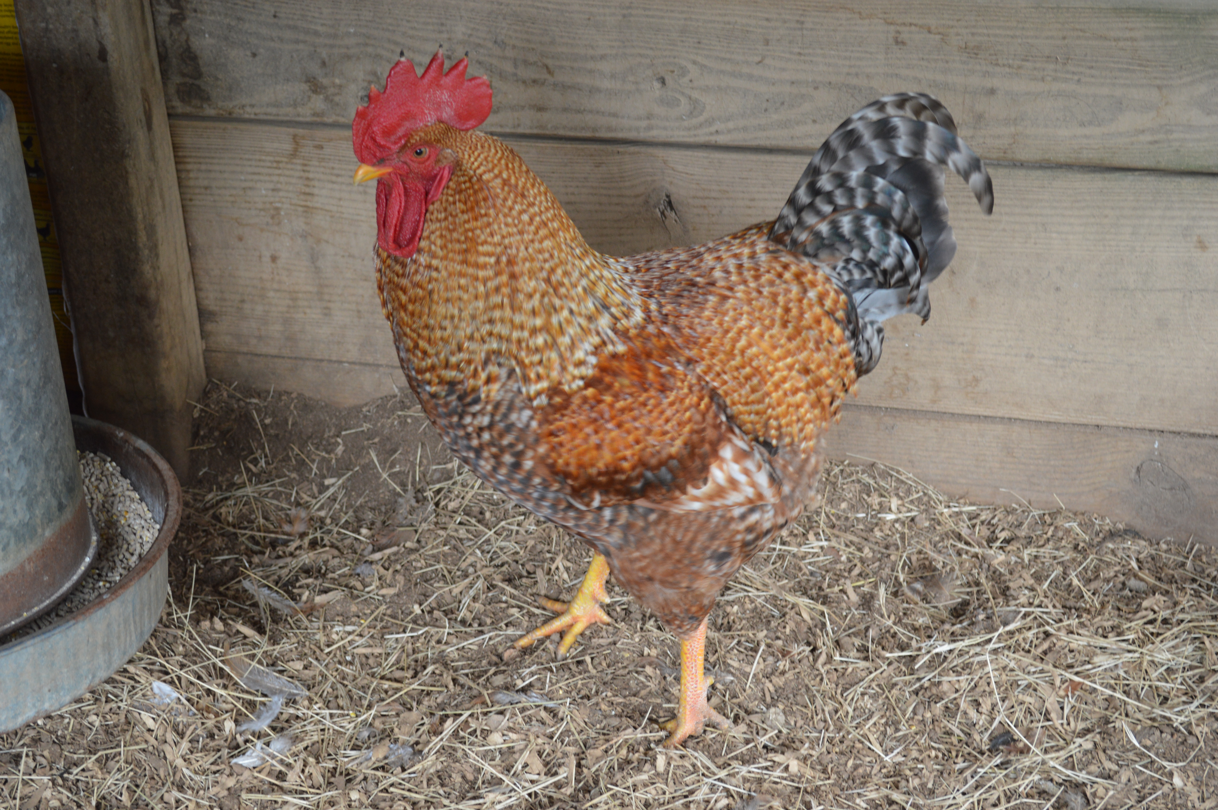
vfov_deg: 22.6
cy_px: 405
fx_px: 2028
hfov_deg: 33.4
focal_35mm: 60
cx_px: 609
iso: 400
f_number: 5.3
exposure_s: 1/25
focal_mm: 40
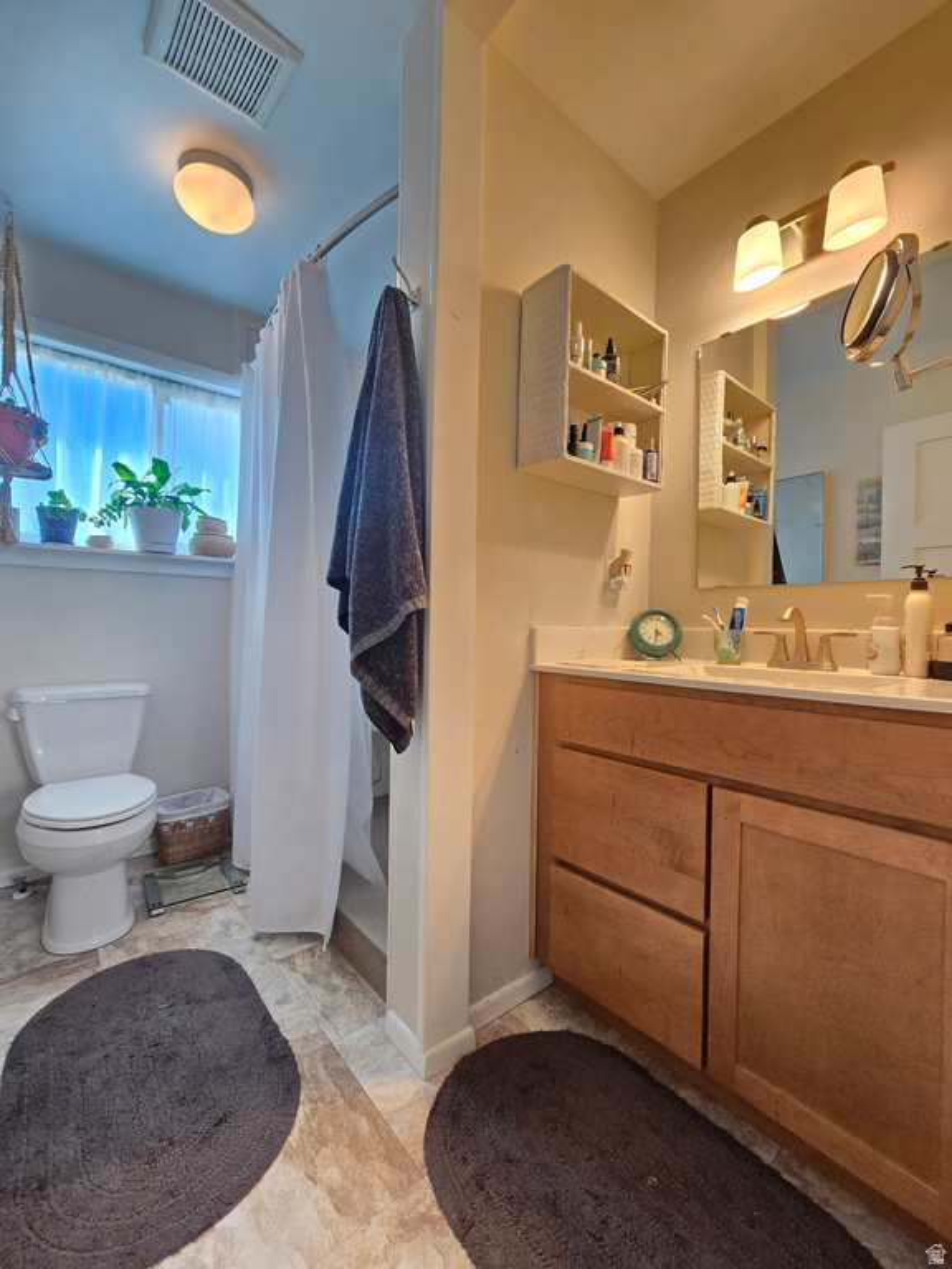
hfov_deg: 89.9
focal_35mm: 13
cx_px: 476
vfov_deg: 106.2
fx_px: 477
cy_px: 634
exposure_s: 1/60
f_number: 2.2
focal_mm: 2.2
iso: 320
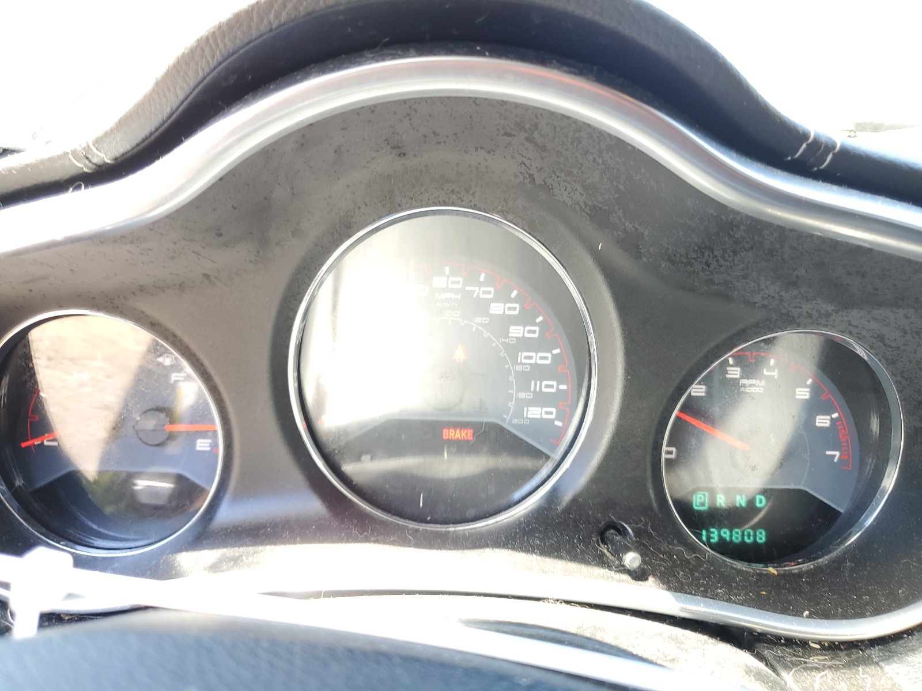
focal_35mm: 26
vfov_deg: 53.1
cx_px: 461
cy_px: 346
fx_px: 693
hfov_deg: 67.3
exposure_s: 1/60.2
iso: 59
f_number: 1.5
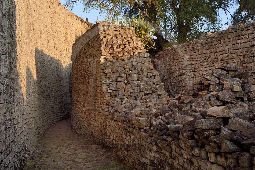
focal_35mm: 50
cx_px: 128
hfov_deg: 39.6
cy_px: 85
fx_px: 354
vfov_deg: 26.9
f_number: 9
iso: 400
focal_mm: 50
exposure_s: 1/160
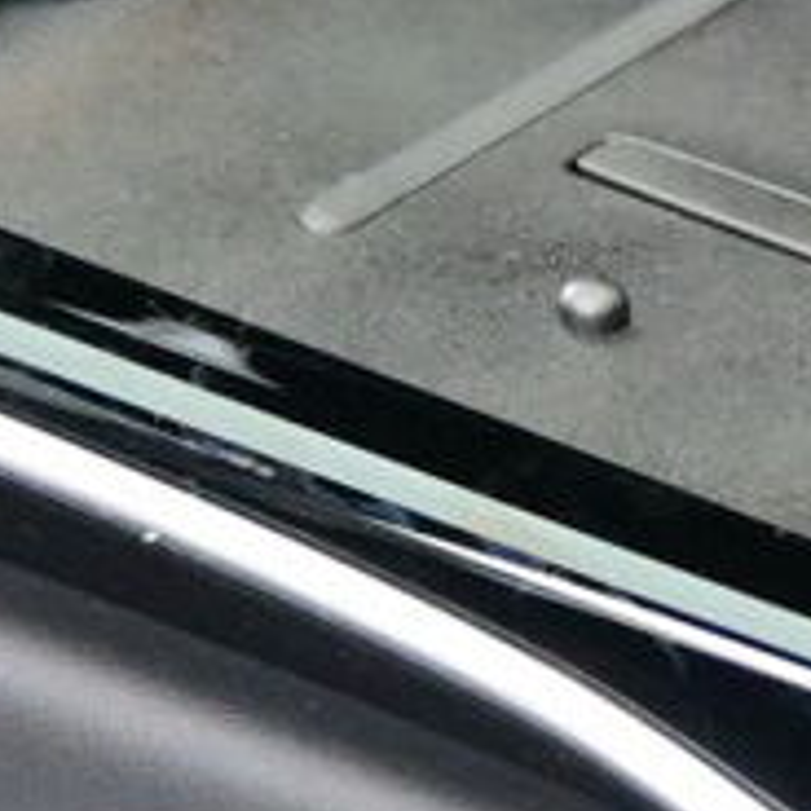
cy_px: 485
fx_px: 13053
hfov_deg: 3.5
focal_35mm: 492
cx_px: 2094
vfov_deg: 3.6
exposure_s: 1/60
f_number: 5.3
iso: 1600
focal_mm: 37
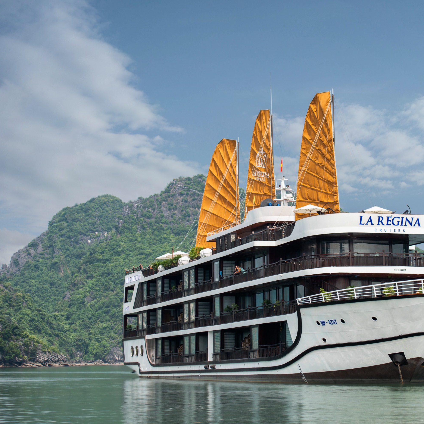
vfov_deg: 19.3
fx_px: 1247
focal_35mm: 90
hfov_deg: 19.2
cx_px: 284
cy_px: 210
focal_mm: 70
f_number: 3.2
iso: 200
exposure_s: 1/3200
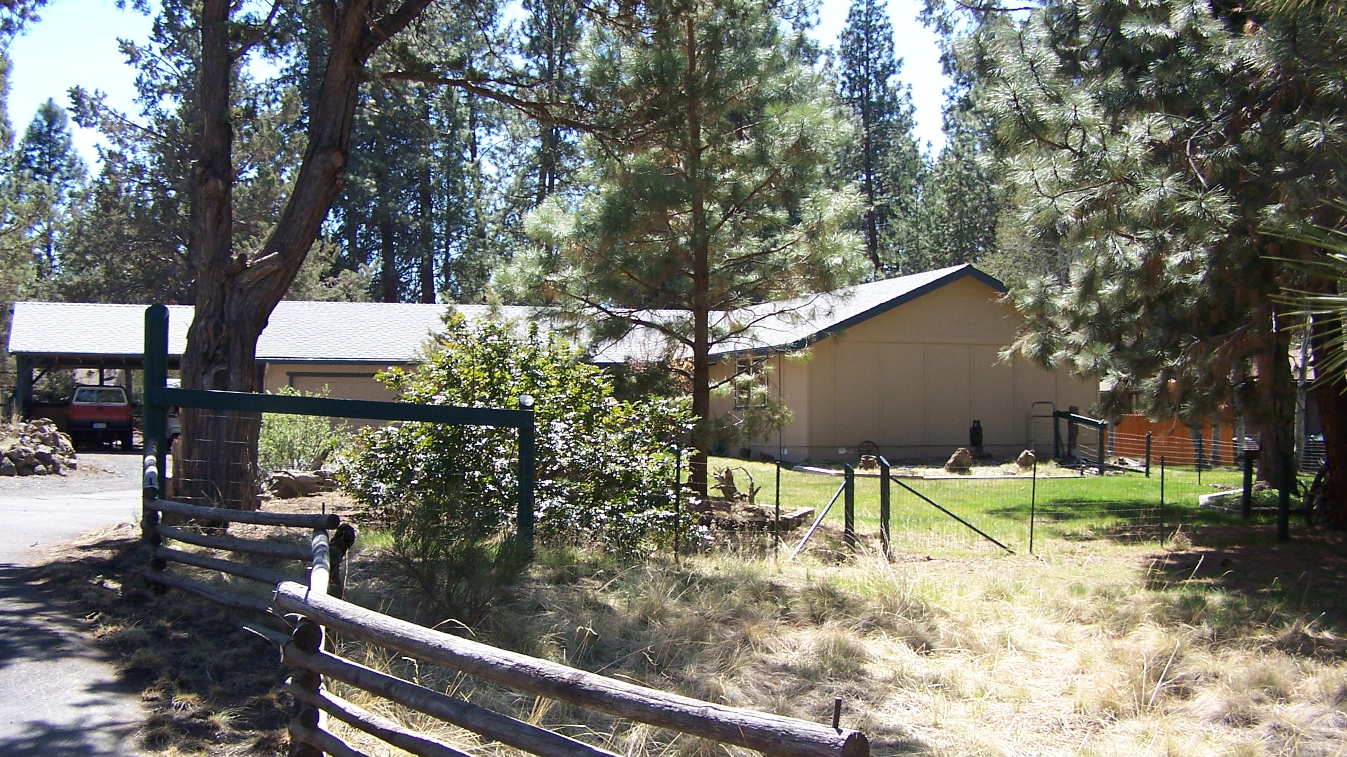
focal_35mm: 42
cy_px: 385
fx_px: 1500
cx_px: 669
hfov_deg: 48.4
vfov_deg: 28.3
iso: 80
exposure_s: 1/320
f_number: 2.8
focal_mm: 6.3
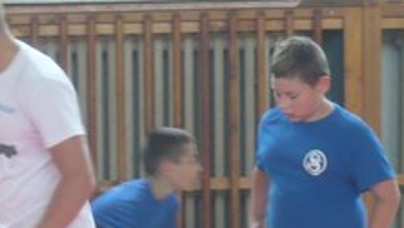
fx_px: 3407
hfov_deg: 6.7
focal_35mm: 318
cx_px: -89
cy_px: 186
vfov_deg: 3.8
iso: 200
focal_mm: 13
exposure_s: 1/40
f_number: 4.3
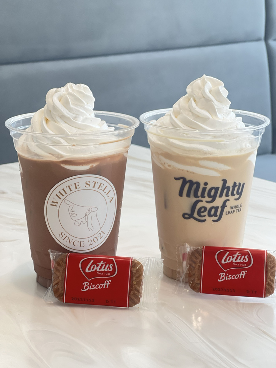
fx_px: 819
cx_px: 138
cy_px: 184
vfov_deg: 25.3
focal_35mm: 77
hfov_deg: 19.1
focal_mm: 9
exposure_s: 1/100
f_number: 2.8
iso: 160
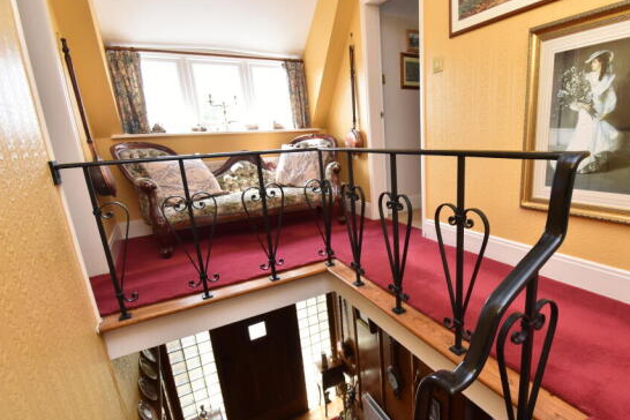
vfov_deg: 67.4
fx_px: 315
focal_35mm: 18
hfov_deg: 89.2
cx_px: 369
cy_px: 209
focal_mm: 10
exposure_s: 1/100
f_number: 7.1
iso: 800
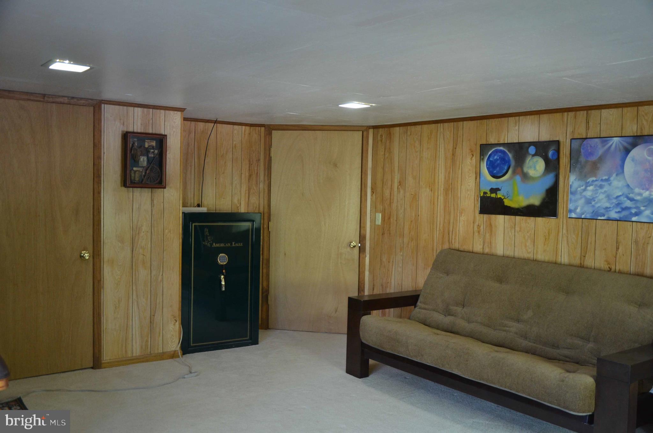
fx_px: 597
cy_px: 216
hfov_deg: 57.3
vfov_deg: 39.8
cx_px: 326
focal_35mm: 33
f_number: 3.8
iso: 1100
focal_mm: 22
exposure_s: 1/30
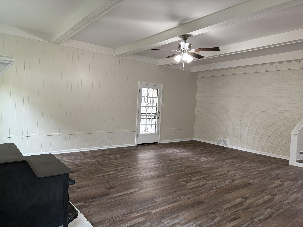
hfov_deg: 71.6
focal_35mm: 24
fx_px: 210
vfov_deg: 56.8
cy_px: 114
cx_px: 152
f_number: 1.78
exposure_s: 1/60
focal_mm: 6.76
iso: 160
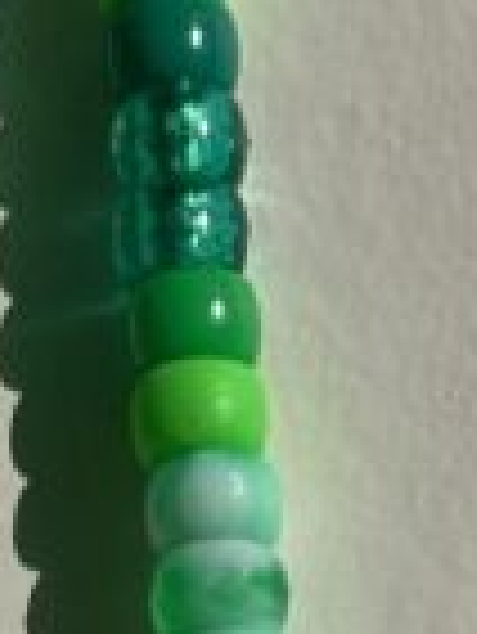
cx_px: -27
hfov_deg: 3.9
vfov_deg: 5.0
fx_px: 6990
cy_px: 1866
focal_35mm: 381
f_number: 1.78
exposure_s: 1/13699
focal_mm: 6.86
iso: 64
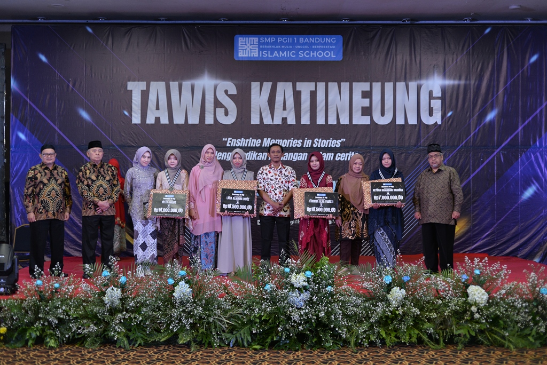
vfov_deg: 27.0
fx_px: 760
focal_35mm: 50
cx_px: 274
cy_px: 182
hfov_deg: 39.6
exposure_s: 1/160
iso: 800
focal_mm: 50
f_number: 2.8
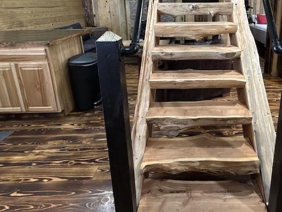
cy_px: 48
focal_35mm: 25
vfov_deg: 52.1
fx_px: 204
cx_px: 193
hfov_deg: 67.0
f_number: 2.2
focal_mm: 2.22
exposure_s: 1/60
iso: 640
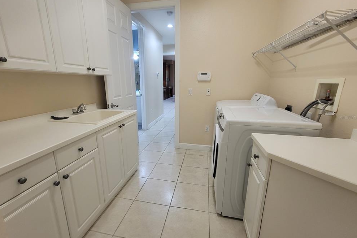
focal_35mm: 14
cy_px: 117
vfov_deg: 81.2
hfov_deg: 104.3
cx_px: 176
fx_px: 139
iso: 250
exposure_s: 1/60
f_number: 2.2
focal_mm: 2.2
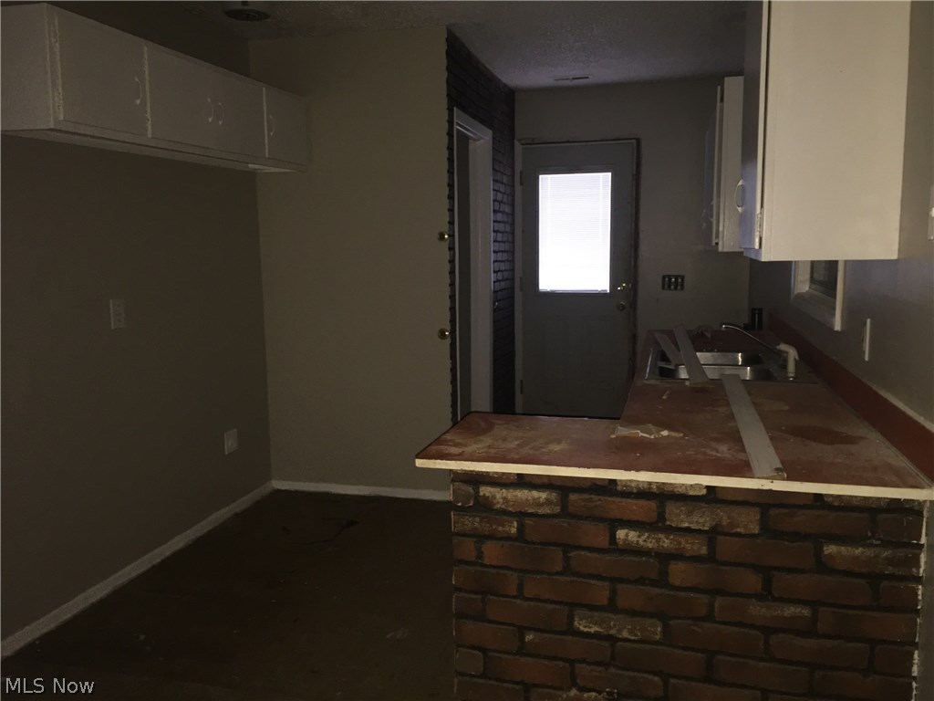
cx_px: 467
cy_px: 350
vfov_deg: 48.2
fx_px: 782
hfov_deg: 61.7
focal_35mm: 29
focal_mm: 4.15
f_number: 2.2
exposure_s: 1/16
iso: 160
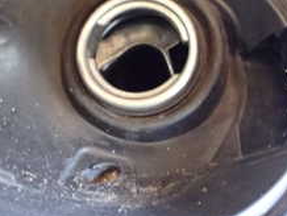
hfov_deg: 18.7
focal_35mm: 99
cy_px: -41
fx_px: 822
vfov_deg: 14.5
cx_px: 352
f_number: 2.5
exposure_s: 1/20
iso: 800
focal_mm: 6.37
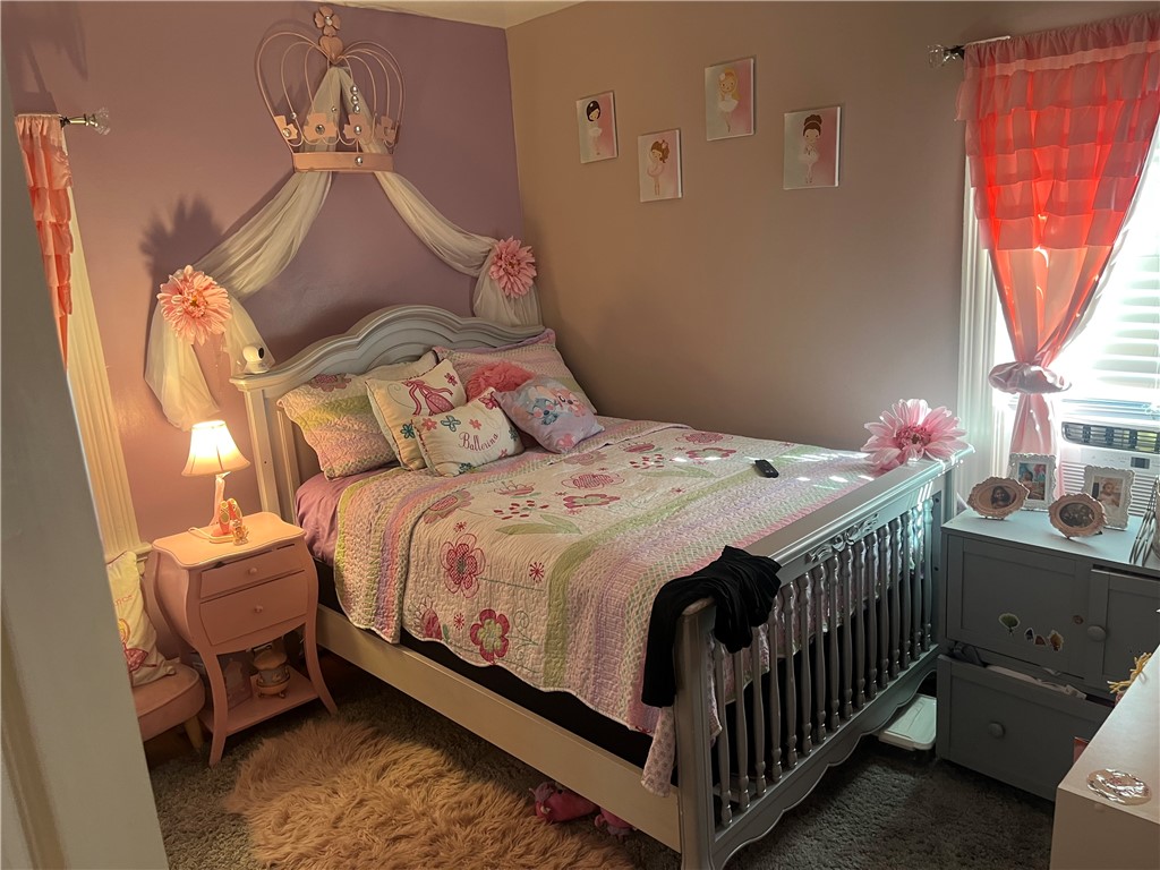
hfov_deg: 67.3
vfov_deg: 53.1
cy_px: 435
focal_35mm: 26
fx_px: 871
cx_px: 580
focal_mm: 5.1
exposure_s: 1/60
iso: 160
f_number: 1.6
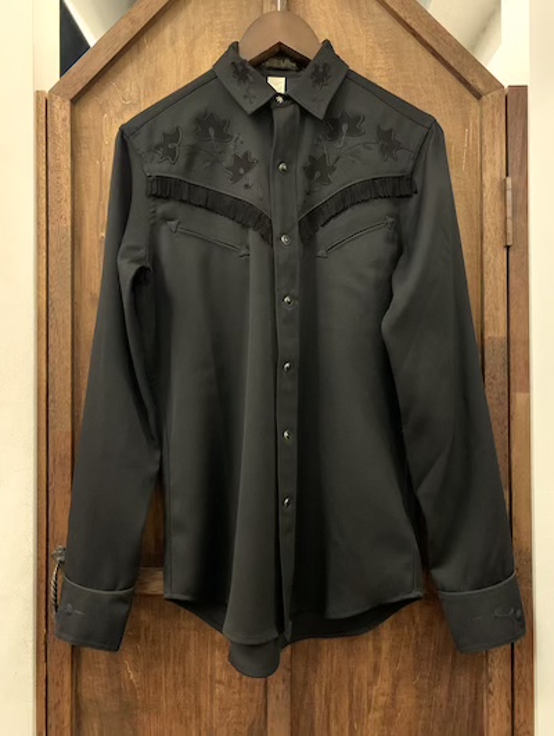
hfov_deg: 53.1
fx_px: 554
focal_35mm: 26
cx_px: 277
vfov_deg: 67.3
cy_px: 368
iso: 800
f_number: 1.8
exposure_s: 1/20
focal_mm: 4.25
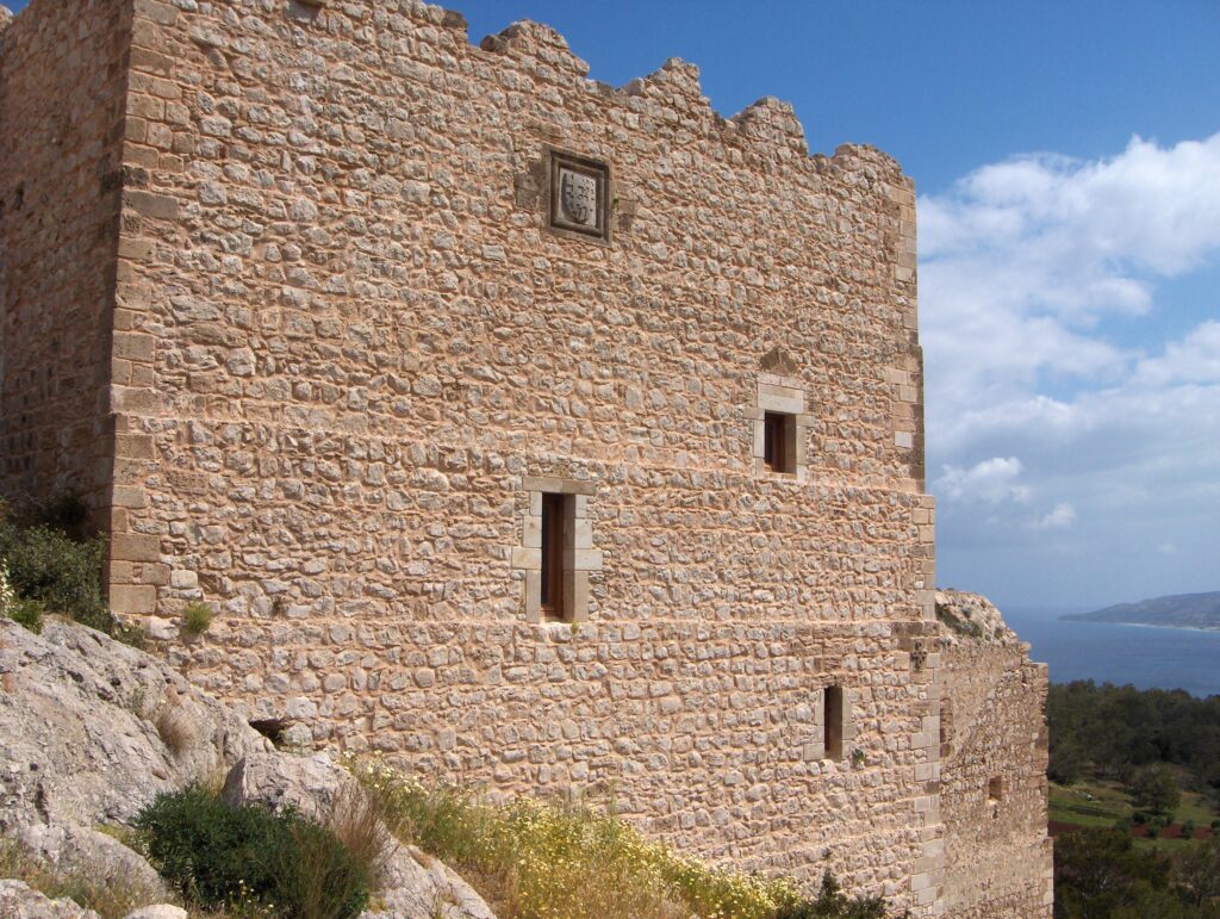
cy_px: 460
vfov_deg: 36.9
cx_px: 610
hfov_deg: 47.8
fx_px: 1376
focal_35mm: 39
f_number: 4.8
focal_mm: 8
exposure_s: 1/2083
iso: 100
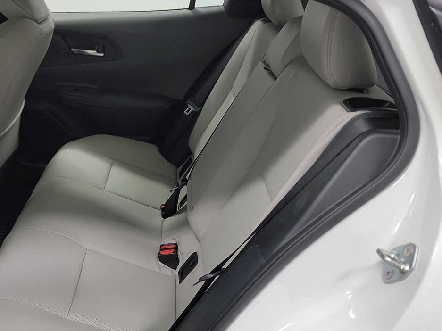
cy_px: 191
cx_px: 123
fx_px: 523
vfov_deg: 35.0
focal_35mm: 41
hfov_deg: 44.6
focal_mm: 6.7
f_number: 1.8
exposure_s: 1/59
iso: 105
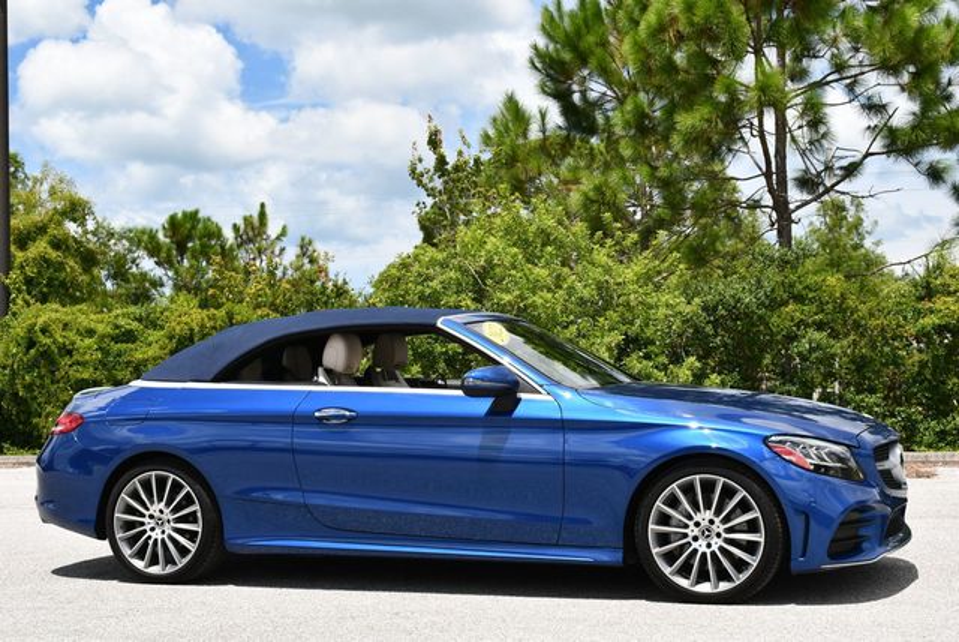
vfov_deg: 23.4
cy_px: 321
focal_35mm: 58
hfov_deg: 34.5
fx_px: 1546
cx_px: 480
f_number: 8
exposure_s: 1/250
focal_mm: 29
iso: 100
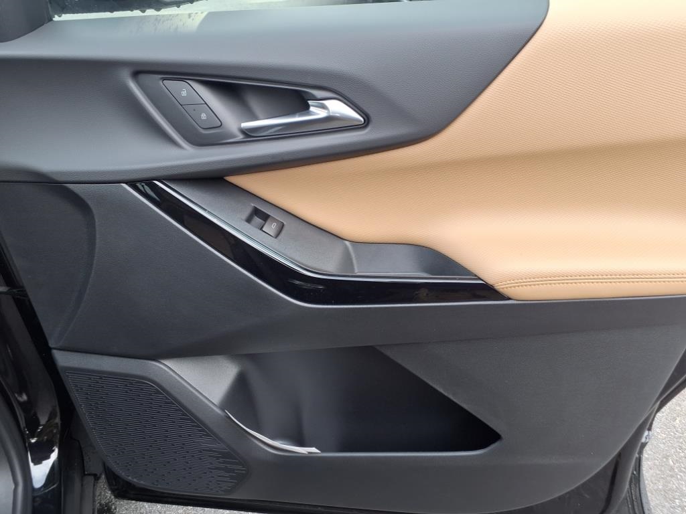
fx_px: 535
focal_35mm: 27
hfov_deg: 65.3
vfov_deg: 51.4
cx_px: 343
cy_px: 257
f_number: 1.9
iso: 40
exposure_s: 1/159
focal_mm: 3.58
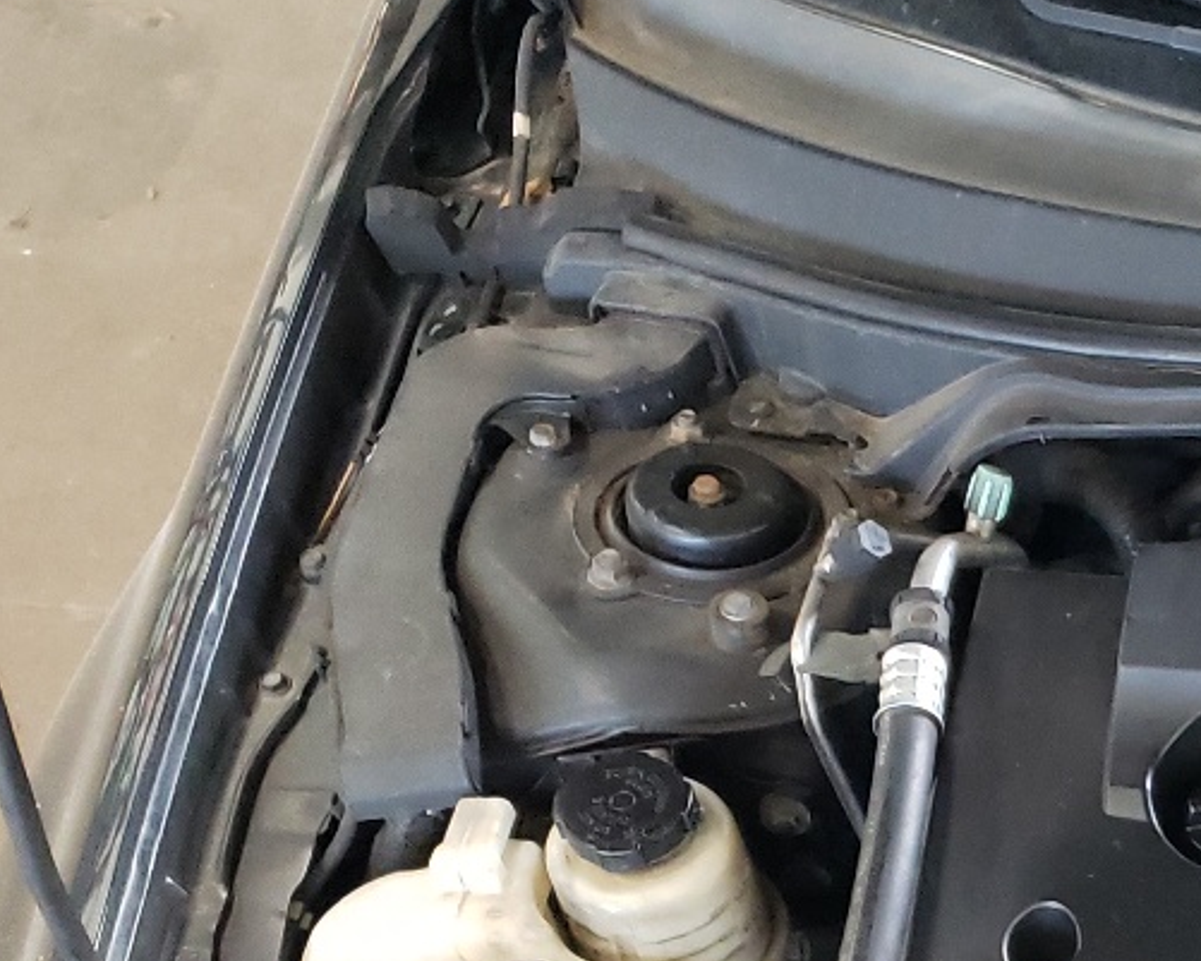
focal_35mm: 81
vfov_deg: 17.4
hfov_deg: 20.3
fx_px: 2880
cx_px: 1800
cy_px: 1361
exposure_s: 1/30
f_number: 1.5
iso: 311
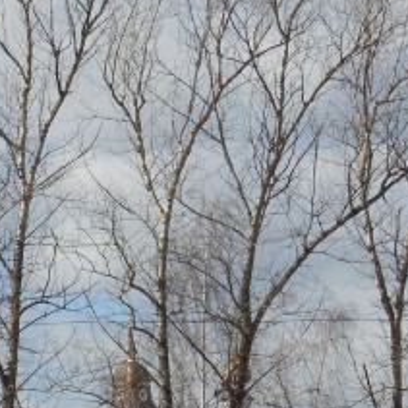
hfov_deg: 6.7
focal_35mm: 261
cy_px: 510
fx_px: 3480
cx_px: 99
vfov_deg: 6.7
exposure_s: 1/1000
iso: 125
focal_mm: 14.5
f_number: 4.6
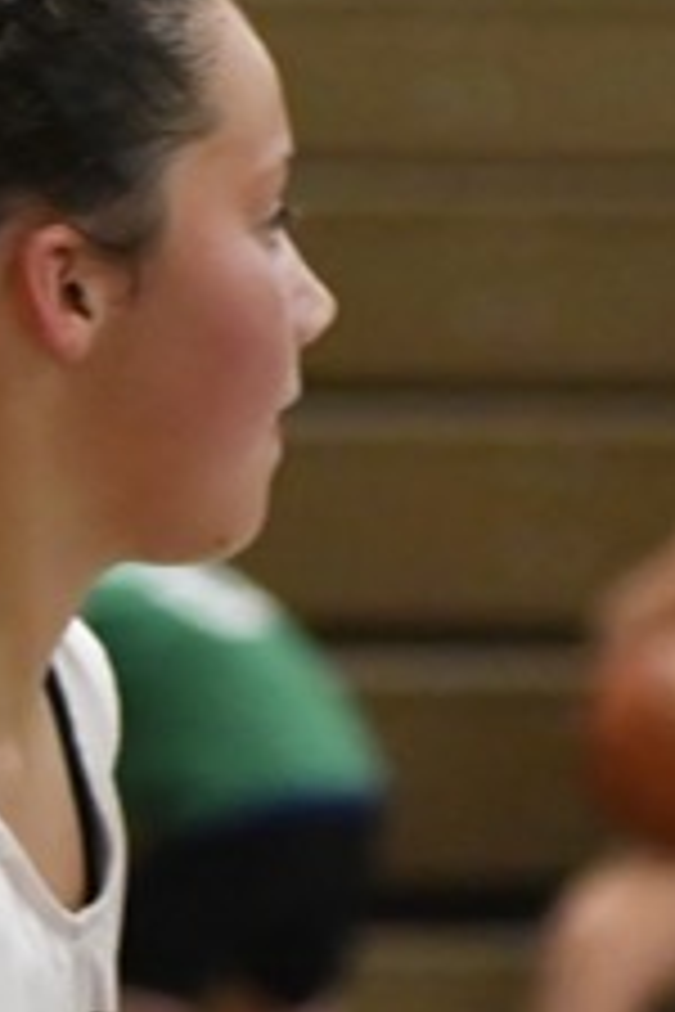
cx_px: 184
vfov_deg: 4.4
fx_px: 13105
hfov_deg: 3.0
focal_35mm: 466
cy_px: 463
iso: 6400
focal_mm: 70
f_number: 2.8
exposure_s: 1/1000
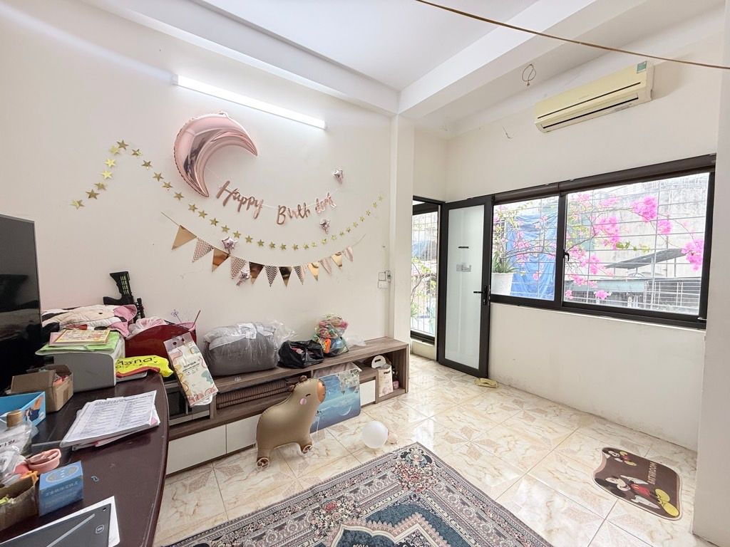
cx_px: 365
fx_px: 295
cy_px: 274
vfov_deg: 85.7
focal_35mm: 14
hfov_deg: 102.1
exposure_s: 1/99
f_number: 2.2
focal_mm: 2.22
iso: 125
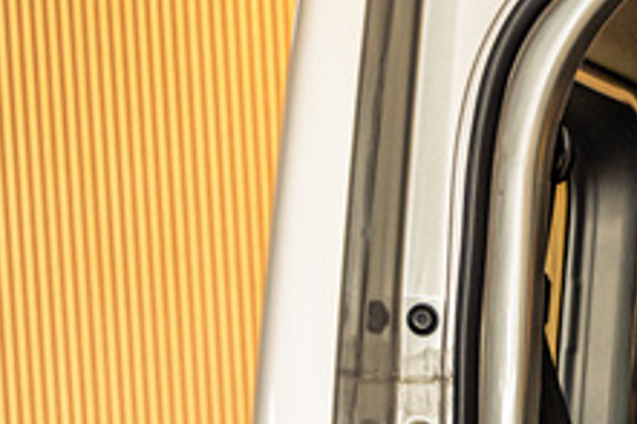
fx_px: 3359
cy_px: 811
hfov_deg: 9.8
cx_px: 1425
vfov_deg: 7.0
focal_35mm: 190
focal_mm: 41
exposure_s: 1/125
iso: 800
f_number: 4
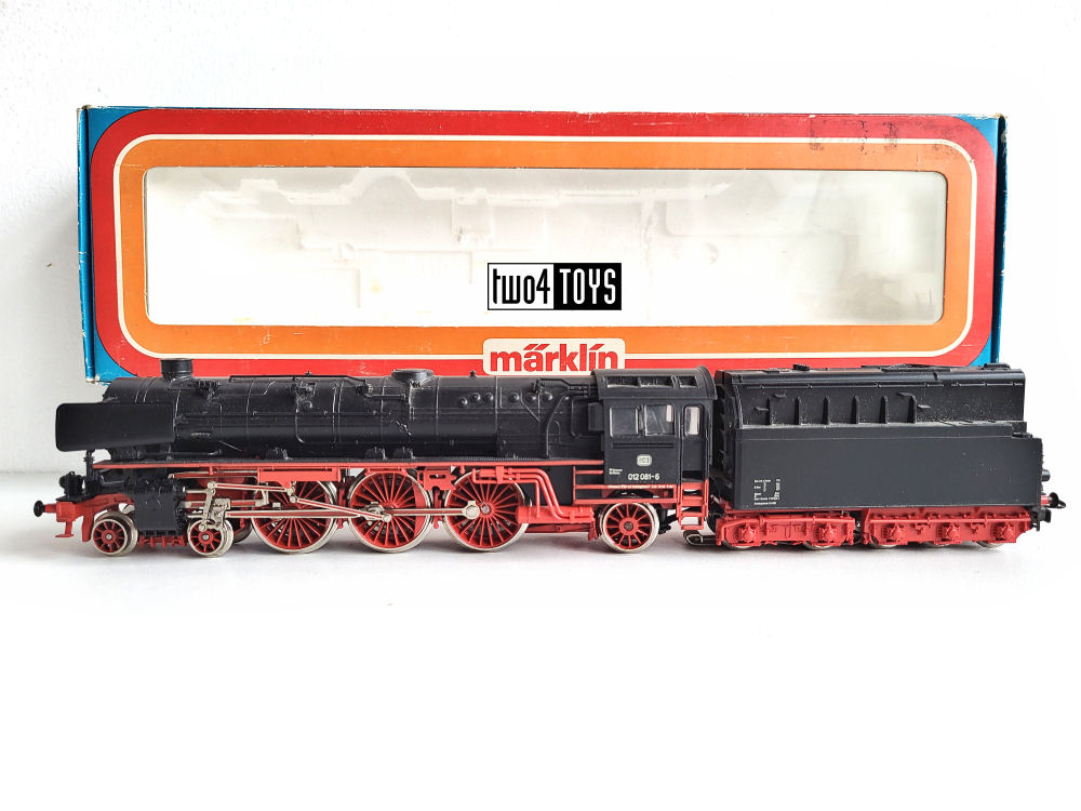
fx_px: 812
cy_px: 406
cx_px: 540
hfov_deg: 67.3
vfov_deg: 53.1
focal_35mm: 26
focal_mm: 5.4
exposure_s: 1/100
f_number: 1.8
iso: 80
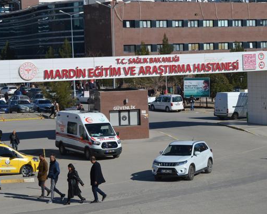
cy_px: 107
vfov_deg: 16.5
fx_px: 740
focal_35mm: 94
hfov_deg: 20.4
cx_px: 148
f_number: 10
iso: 100
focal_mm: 55
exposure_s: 1/400
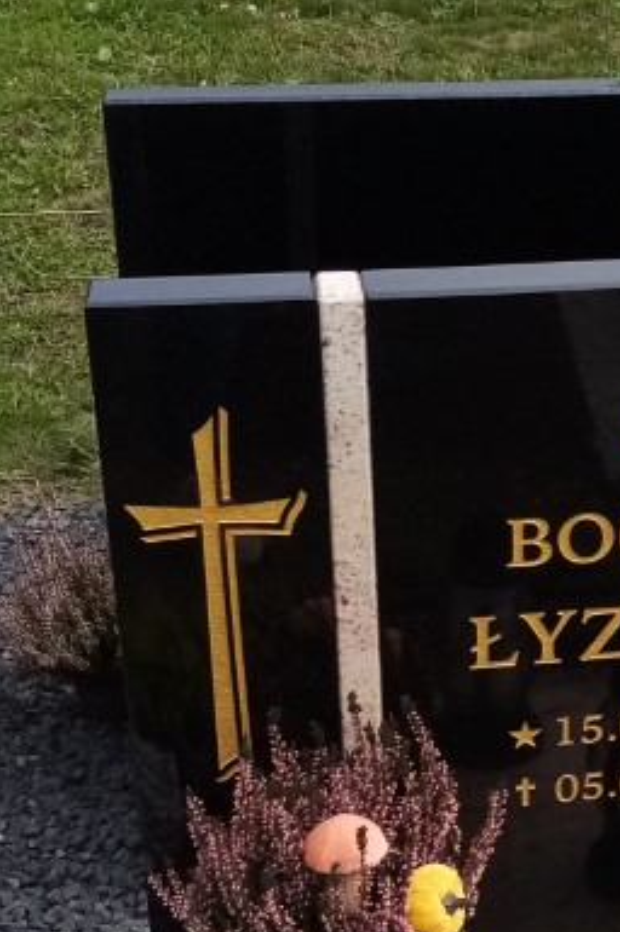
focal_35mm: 45
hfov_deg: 28.5
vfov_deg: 43.5
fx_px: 1165
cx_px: 574
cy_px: 537
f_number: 1.8
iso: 104
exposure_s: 1/962
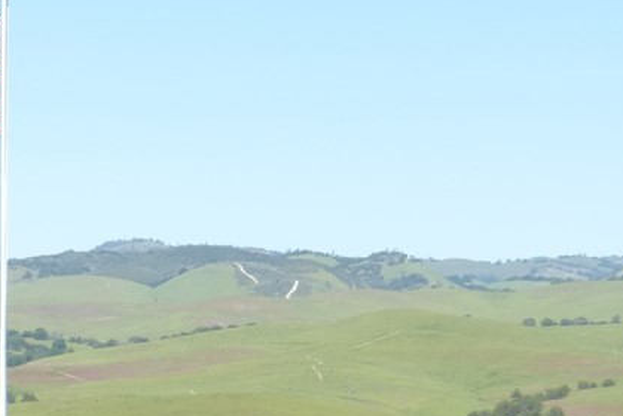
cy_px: 364
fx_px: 4485
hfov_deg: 7.9
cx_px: -21
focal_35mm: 259
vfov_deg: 5.3
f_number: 5.3
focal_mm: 18.2
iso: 100
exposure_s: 1/400
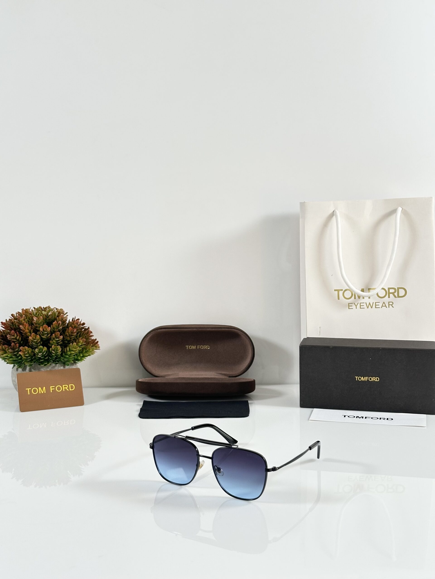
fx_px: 804
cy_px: 290
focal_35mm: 48
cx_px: 218
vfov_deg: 39.7
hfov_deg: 30.3
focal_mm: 6.86
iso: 80
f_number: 1.78
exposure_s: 1/106
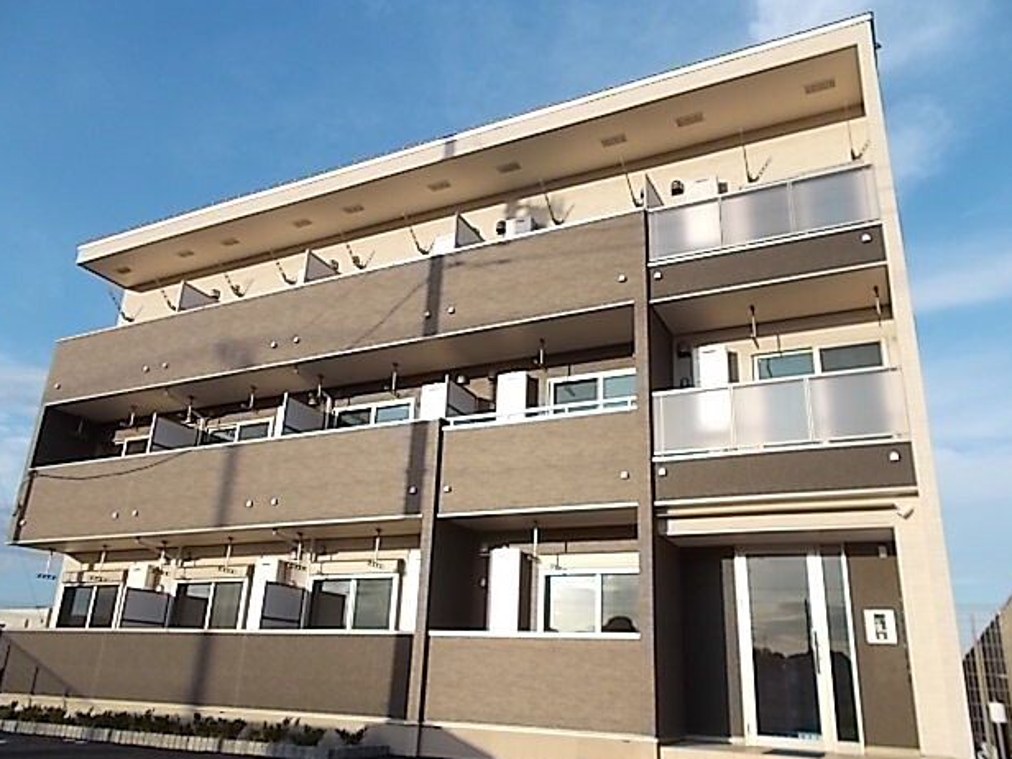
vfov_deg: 51.3
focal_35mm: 27
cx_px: 509
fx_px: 789
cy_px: 389
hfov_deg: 65.3
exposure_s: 1/500
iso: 80
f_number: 3.2
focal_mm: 4.6
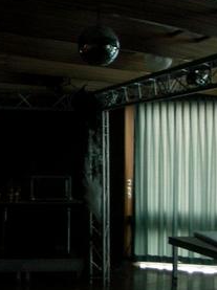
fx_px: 679
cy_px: 136
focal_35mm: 81
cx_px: 21
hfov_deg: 17.9
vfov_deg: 24.1
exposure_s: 1/8
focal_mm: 5.8
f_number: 2.6
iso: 100
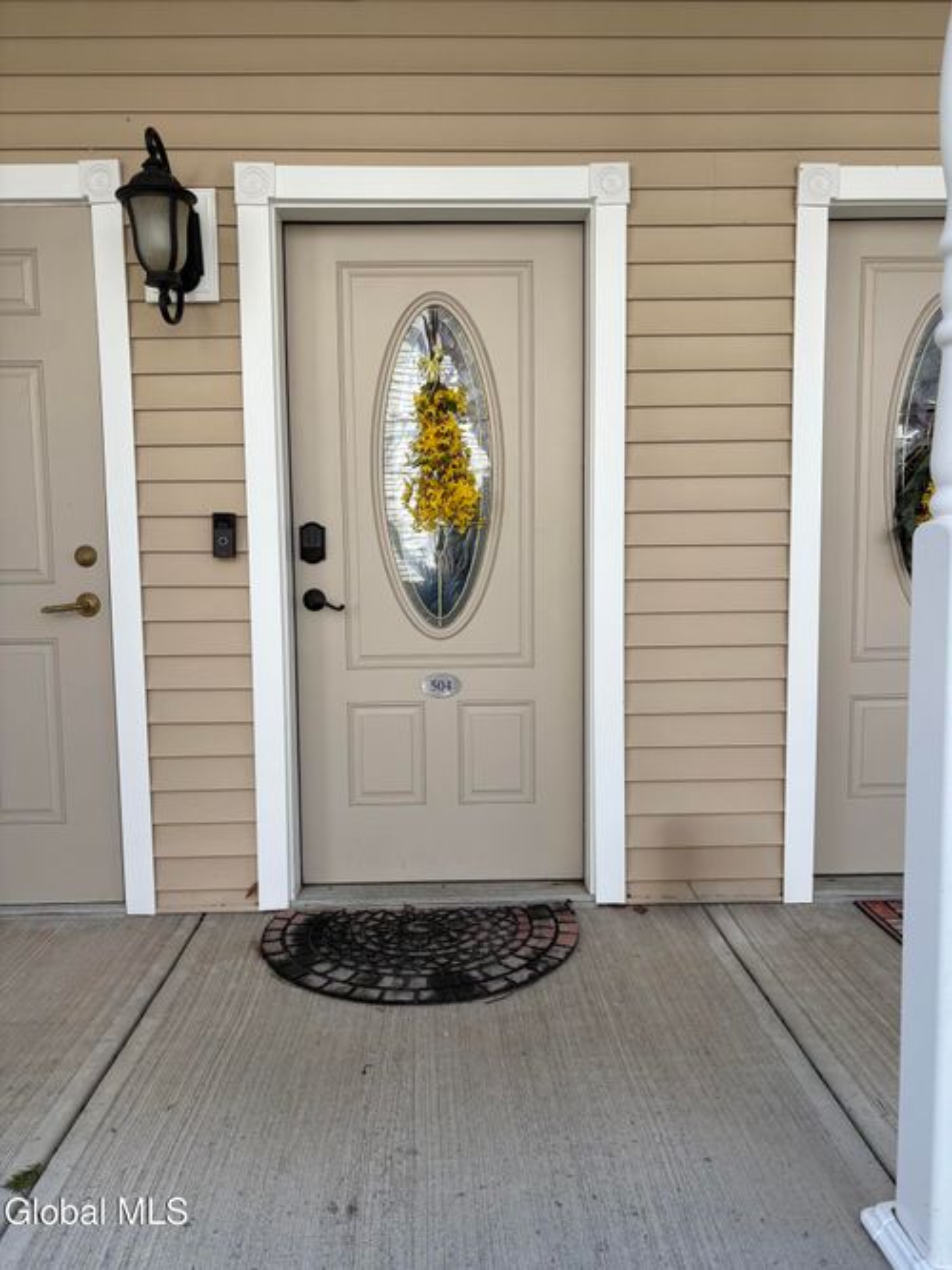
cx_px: 476
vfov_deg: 67.3
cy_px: 635
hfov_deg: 53.0
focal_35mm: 26
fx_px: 954
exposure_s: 1/1016
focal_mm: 5.96
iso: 50
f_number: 1.6
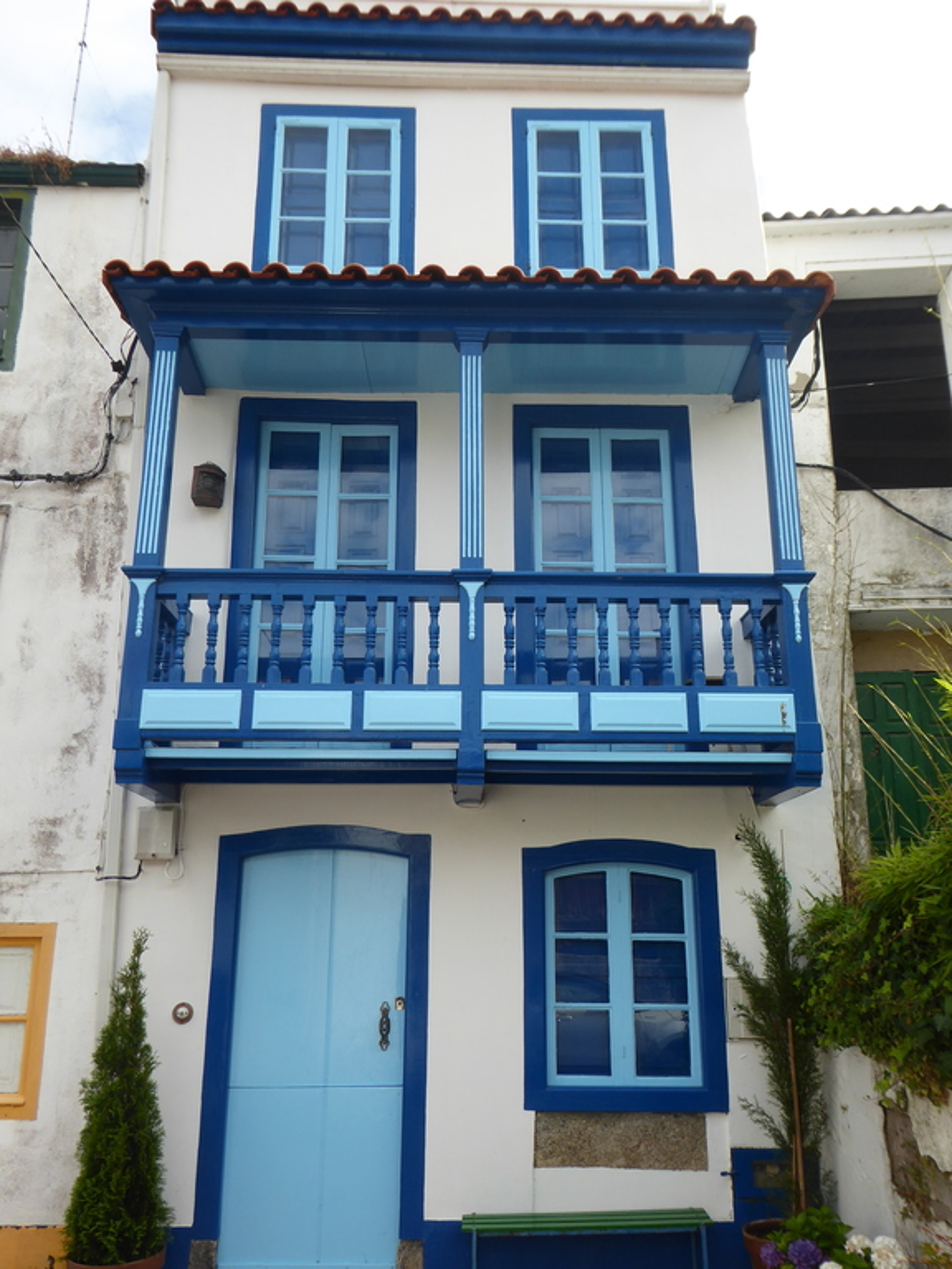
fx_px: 1063
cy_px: 634
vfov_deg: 61.7
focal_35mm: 29
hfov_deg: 48.2
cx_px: 476
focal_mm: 5
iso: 80
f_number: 3.5
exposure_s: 1/320
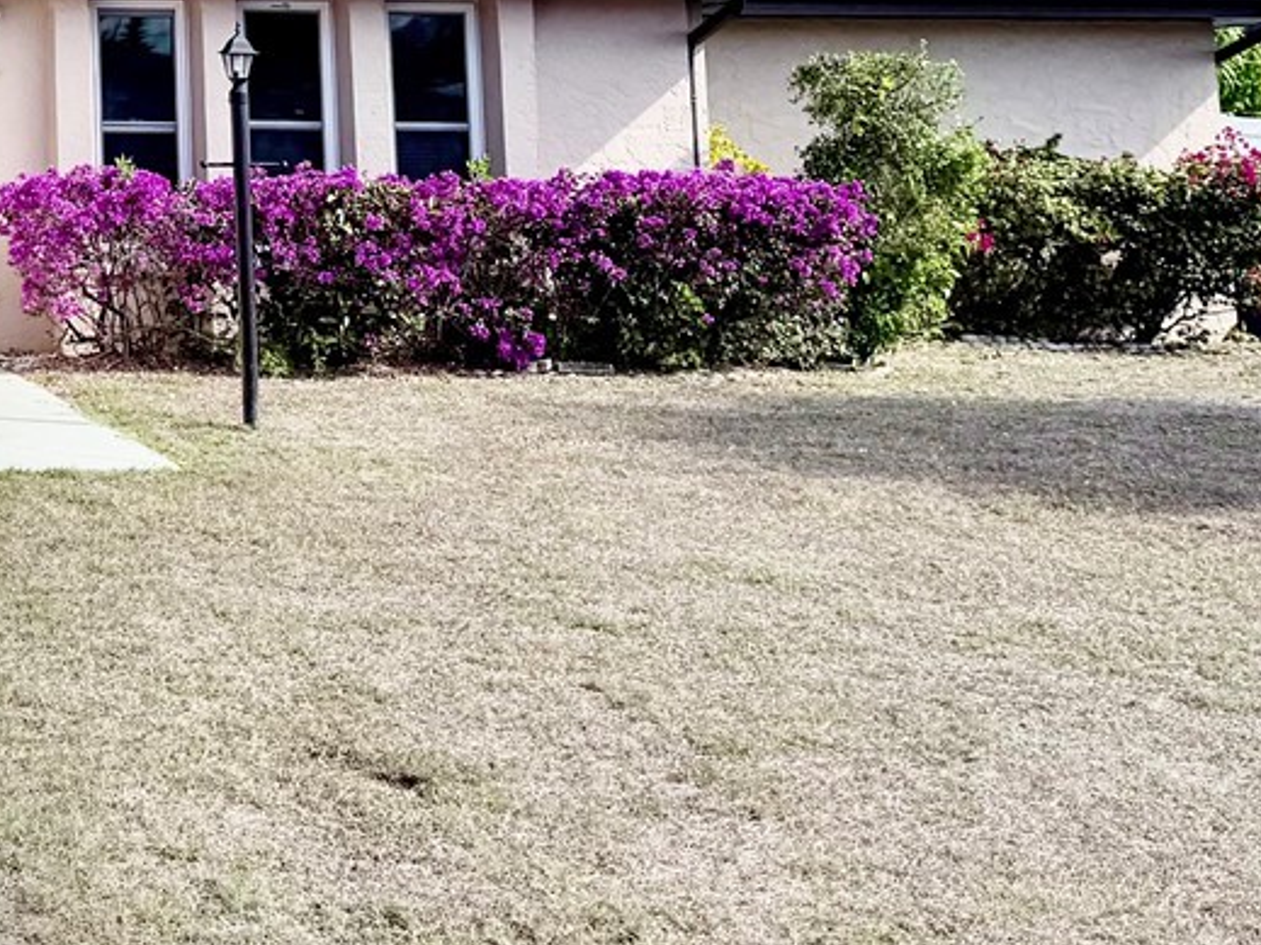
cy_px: -272
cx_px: -250
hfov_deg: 24.0
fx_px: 2695
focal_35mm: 74
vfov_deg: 18.5
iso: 80
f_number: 1.78
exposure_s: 1/5714
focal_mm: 6.76
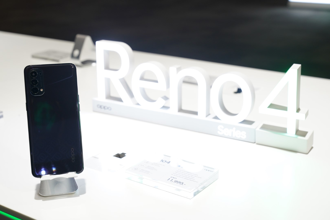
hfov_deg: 36.2
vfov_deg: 24.6
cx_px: 165
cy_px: 110
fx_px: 504
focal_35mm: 55
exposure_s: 1/100
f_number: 5.6
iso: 1000
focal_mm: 55
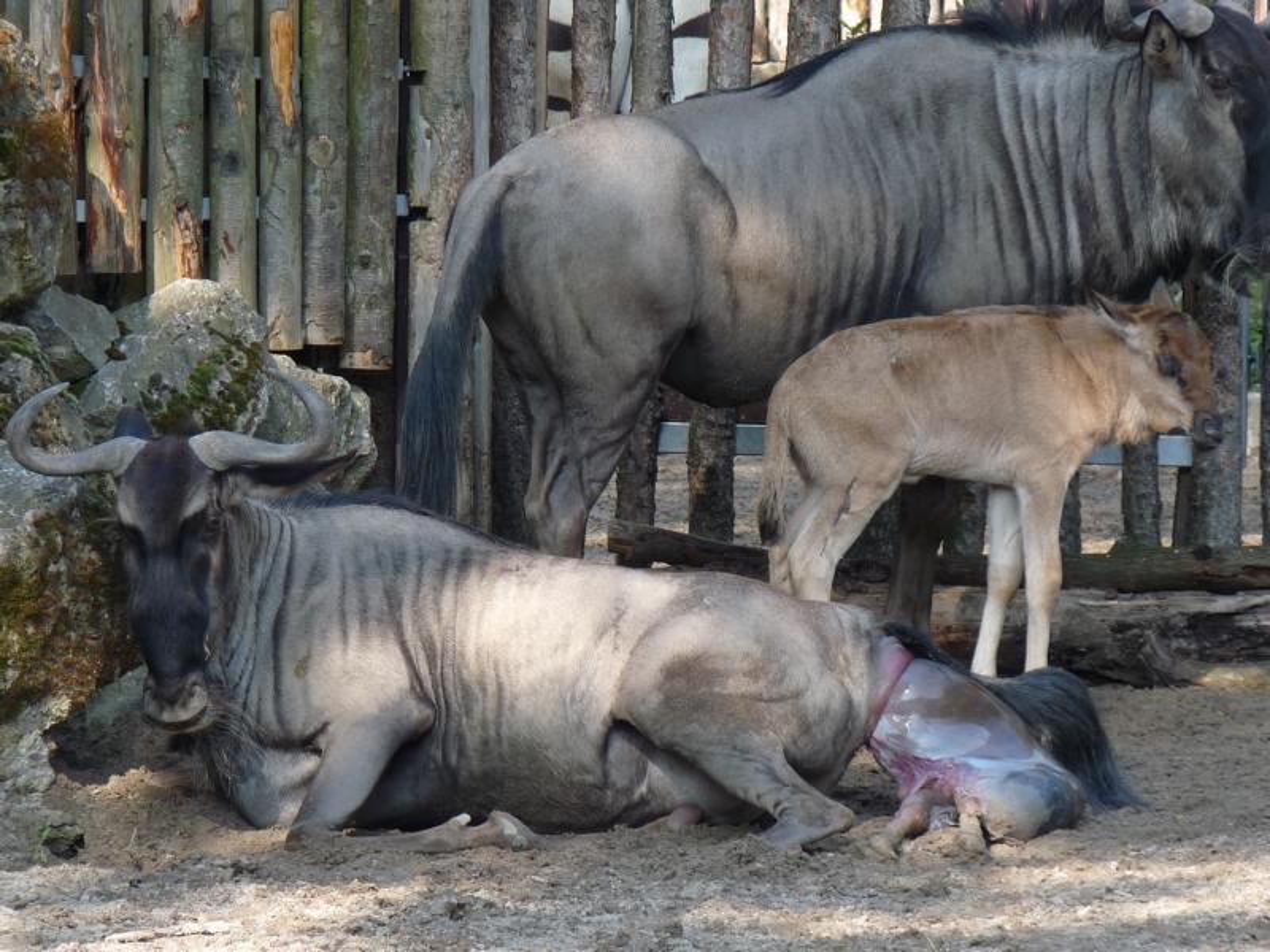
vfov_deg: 4.1
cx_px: 635
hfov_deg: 5.5
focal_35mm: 362
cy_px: 476
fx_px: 13281
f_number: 4
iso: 100
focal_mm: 45.4
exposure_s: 1/200
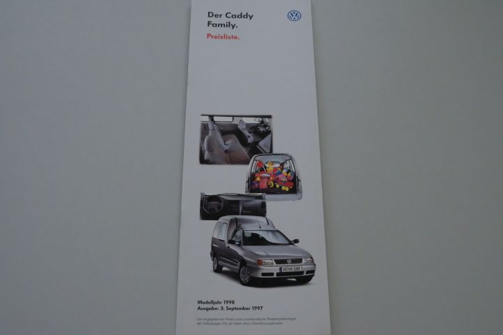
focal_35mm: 43
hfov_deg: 45.5
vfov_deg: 31.1
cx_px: 252
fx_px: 600
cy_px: 168
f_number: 10
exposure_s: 1/200
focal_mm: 28.9
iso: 12800
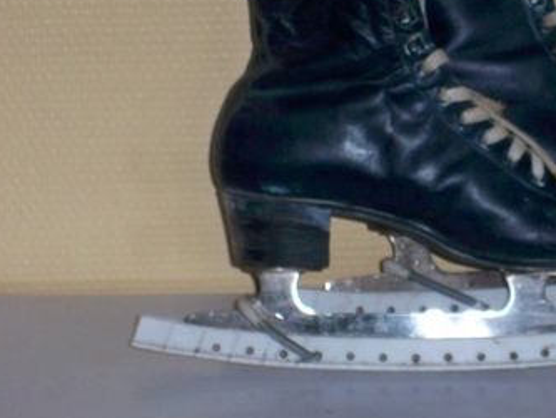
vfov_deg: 7.9
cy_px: 110
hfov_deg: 10.4
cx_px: 483
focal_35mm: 189
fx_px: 3037
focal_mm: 18.8
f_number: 5.7
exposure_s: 1/100
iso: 200
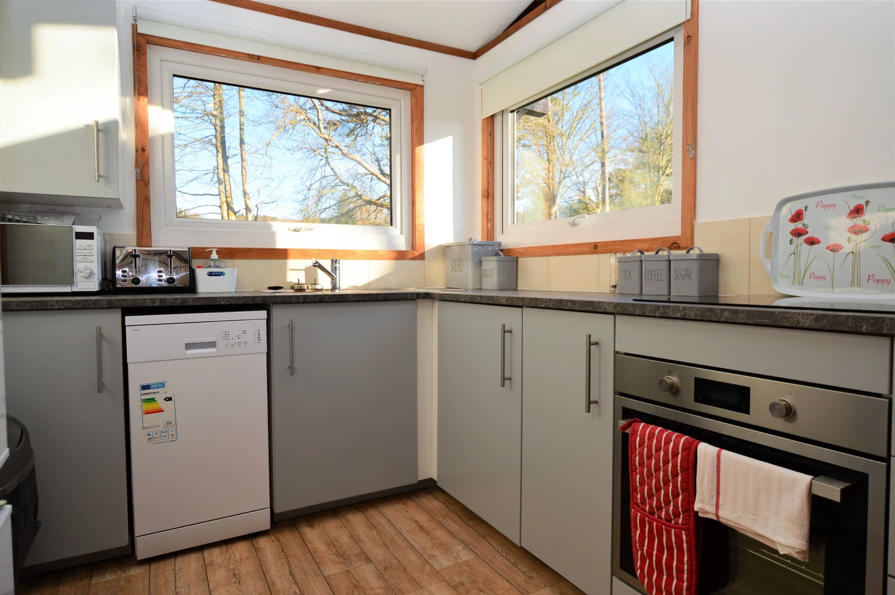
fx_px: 522
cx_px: 448
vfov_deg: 59.4
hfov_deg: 81.3
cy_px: 298
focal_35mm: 21
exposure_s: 1/100
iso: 100
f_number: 5
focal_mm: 14
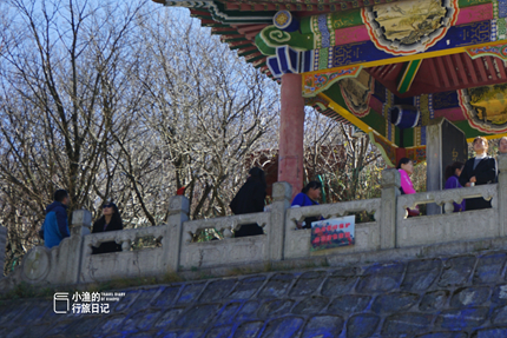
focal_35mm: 89
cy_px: 60
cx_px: 430
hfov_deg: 22.4
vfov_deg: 15.3
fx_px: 1254
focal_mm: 51
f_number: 11
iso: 100
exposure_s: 1/80
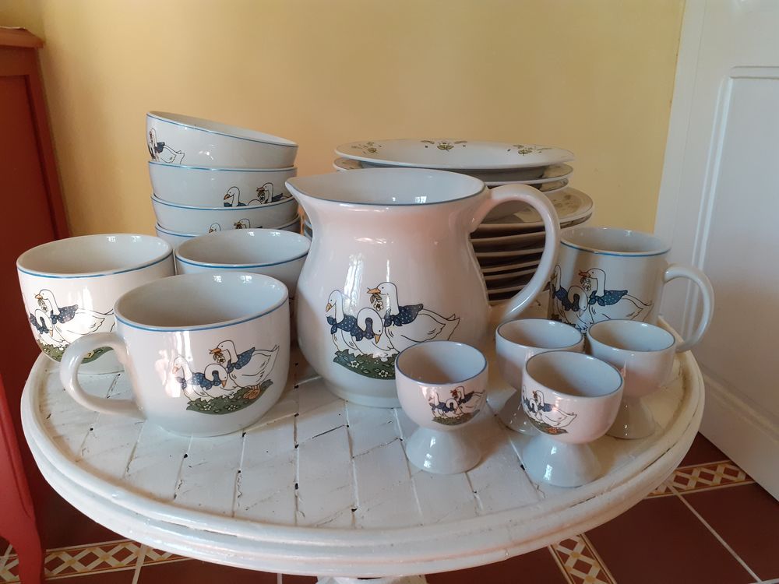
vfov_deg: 51.4
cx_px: 390
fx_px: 608
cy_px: 292
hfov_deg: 65.3
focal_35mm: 27
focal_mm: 3.6
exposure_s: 1/50
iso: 200
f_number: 1.9
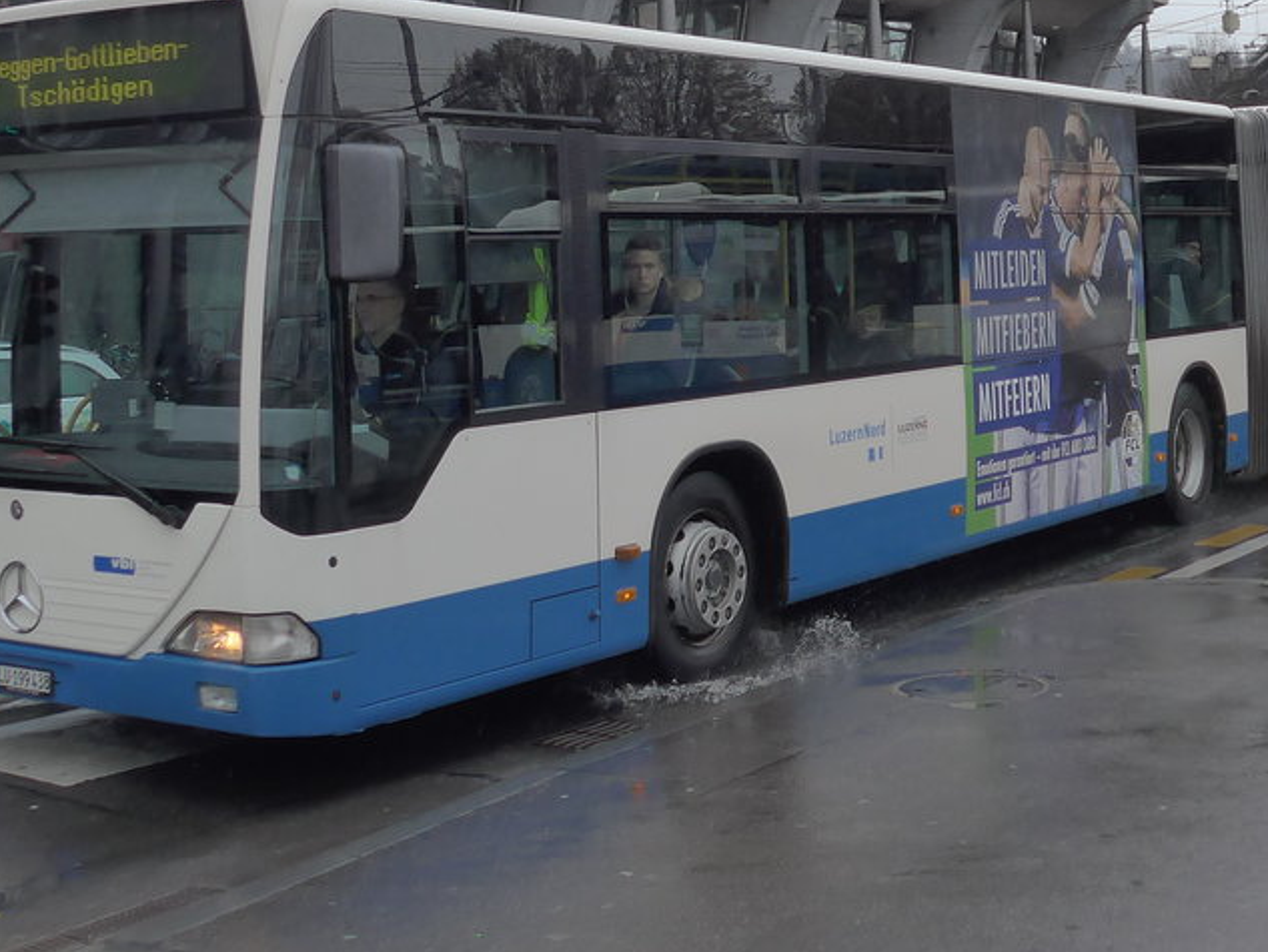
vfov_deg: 26.0
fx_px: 2015
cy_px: 172
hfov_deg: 34.9
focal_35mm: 55
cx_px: 617
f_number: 2
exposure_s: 1/640
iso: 160
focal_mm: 6
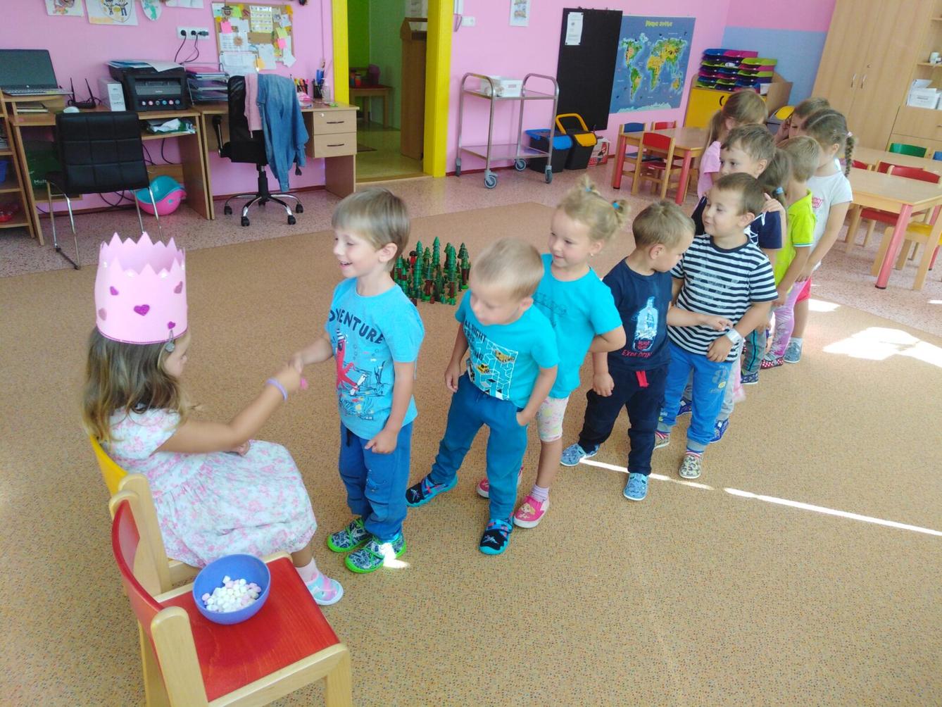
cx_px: 471
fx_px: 708
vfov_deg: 53.1
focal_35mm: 26
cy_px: 354
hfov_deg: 67.3
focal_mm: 3.46
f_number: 2.2
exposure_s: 1/33.3
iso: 112
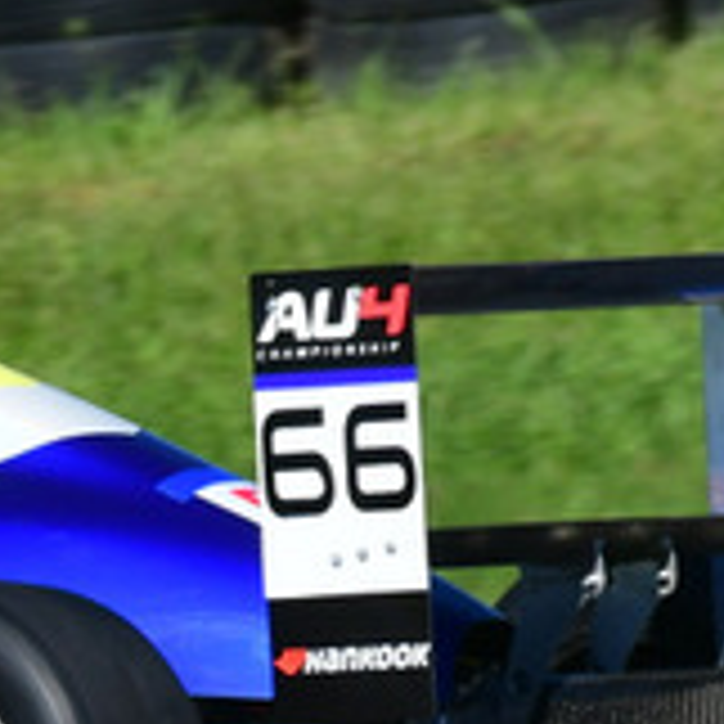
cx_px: -661
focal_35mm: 3178
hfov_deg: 0.6
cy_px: 427
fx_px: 75200
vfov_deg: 0.6
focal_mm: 500
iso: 500
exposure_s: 1/640
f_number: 13
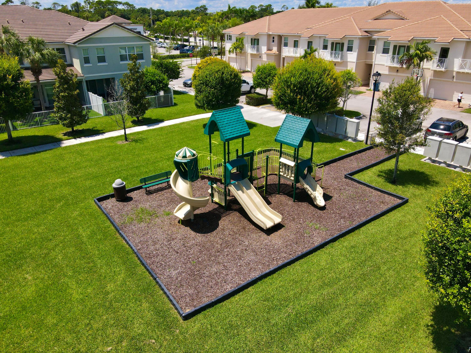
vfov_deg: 56.8
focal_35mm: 24
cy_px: 176
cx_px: 236
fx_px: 327
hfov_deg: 71.6
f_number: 2.8
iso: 100
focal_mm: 4.5
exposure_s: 1/60
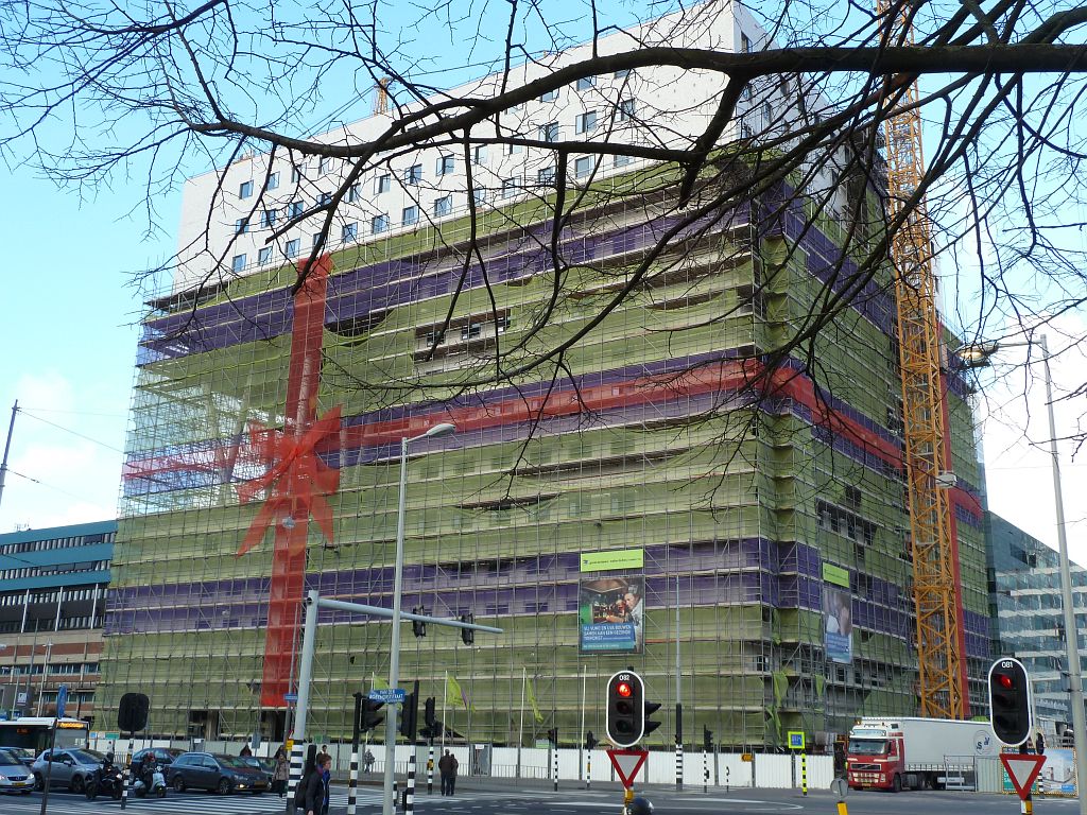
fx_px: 1162
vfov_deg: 38.7
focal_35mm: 37
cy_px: 408
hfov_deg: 50.1
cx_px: 544
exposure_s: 1/125
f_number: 4
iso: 80
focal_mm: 6.1
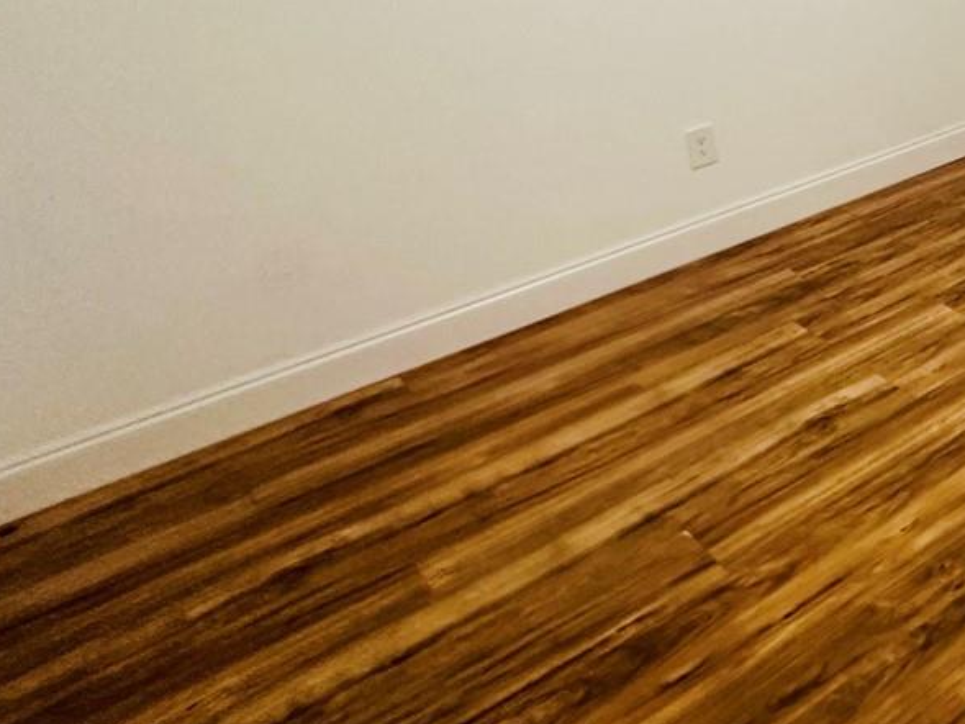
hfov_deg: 36.4
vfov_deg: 34.5
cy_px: 11
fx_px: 1060
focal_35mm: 38
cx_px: 1188
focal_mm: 2.22
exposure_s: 1/60
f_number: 2.2
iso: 400
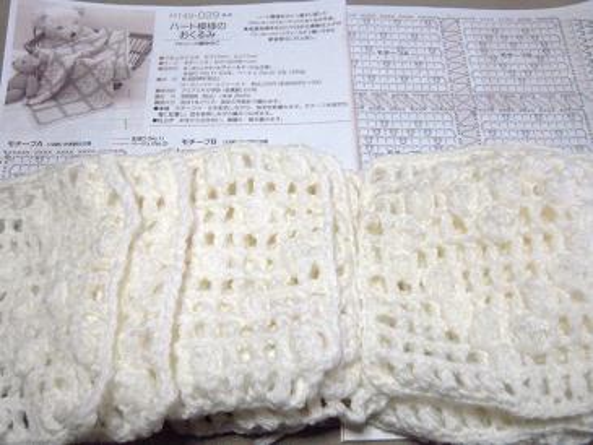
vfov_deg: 35.2
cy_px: 222
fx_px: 703
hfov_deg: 45.8
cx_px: 296
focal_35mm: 41
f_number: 3.2
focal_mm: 7.3
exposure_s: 1/200
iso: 800
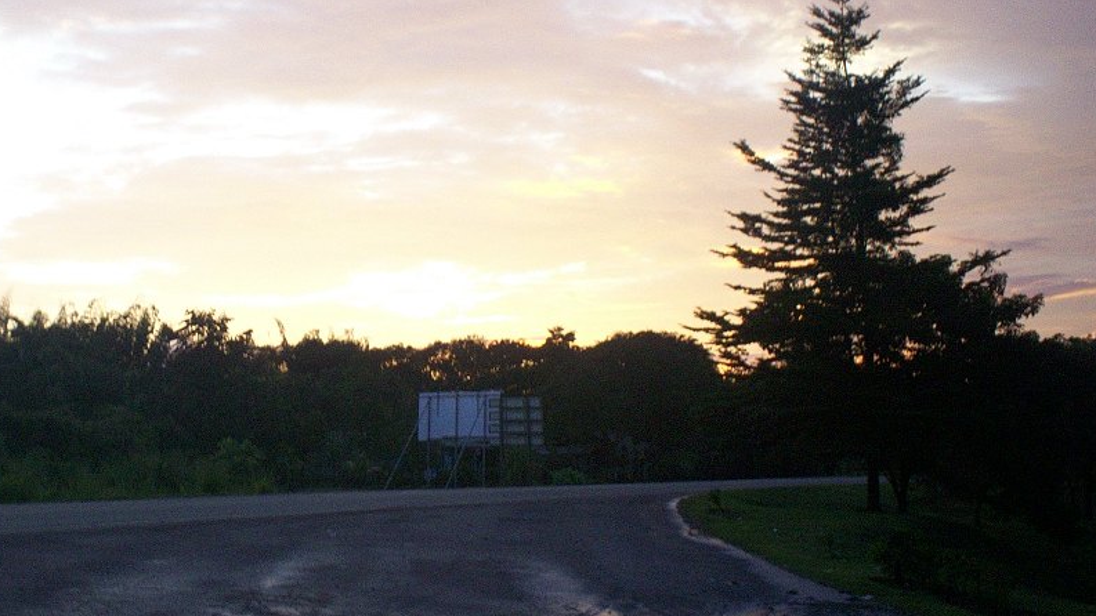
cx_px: 312
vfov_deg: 21.1
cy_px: 262
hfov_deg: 36.0
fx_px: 1656
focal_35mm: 57
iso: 140
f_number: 4.5
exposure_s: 1/55.9
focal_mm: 6
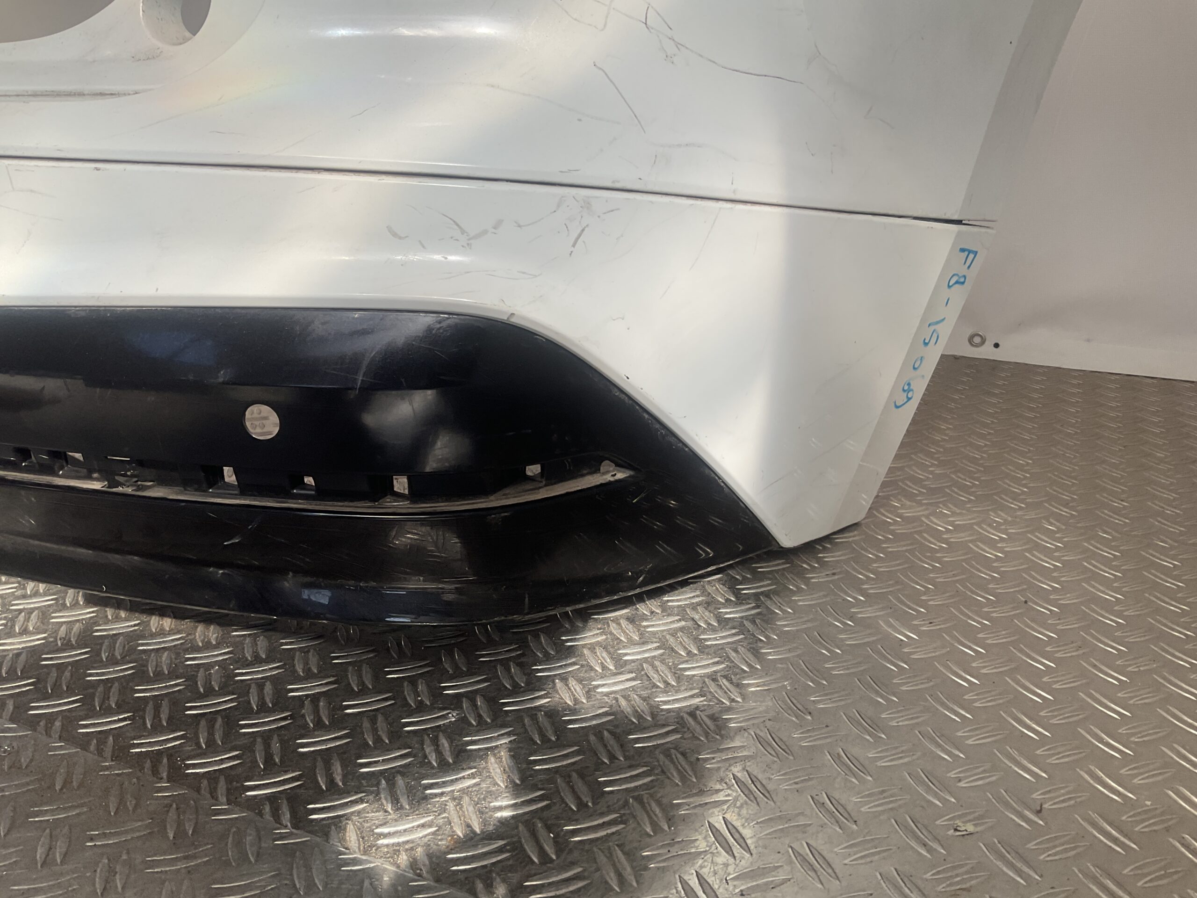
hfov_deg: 61.7
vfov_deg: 48.2
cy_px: 449
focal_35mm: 29
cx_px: 598
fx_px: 1003
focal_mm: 3
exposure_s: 1/883
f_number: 1.8
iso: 16
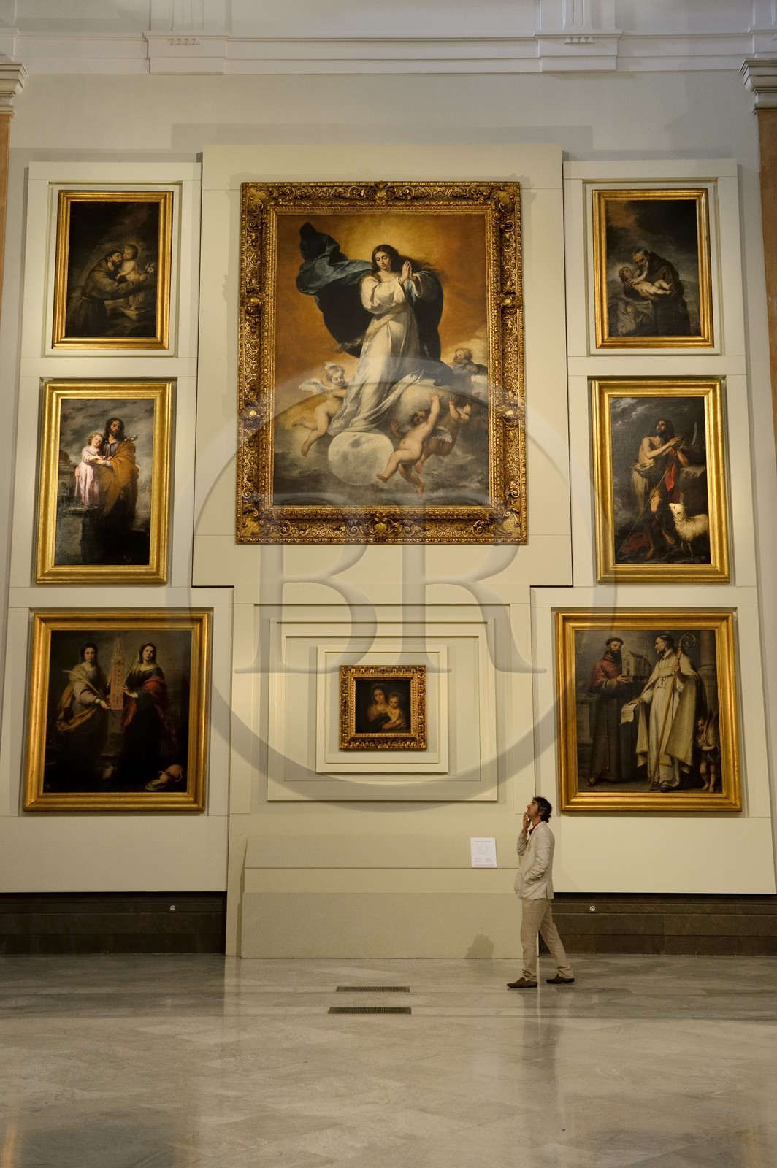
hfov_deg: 33.3
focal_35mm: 40
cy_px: 584
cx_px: 388
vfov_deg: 48.5
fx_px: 1297
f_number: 4.5
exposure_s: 1/60
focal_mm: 40
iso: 1600
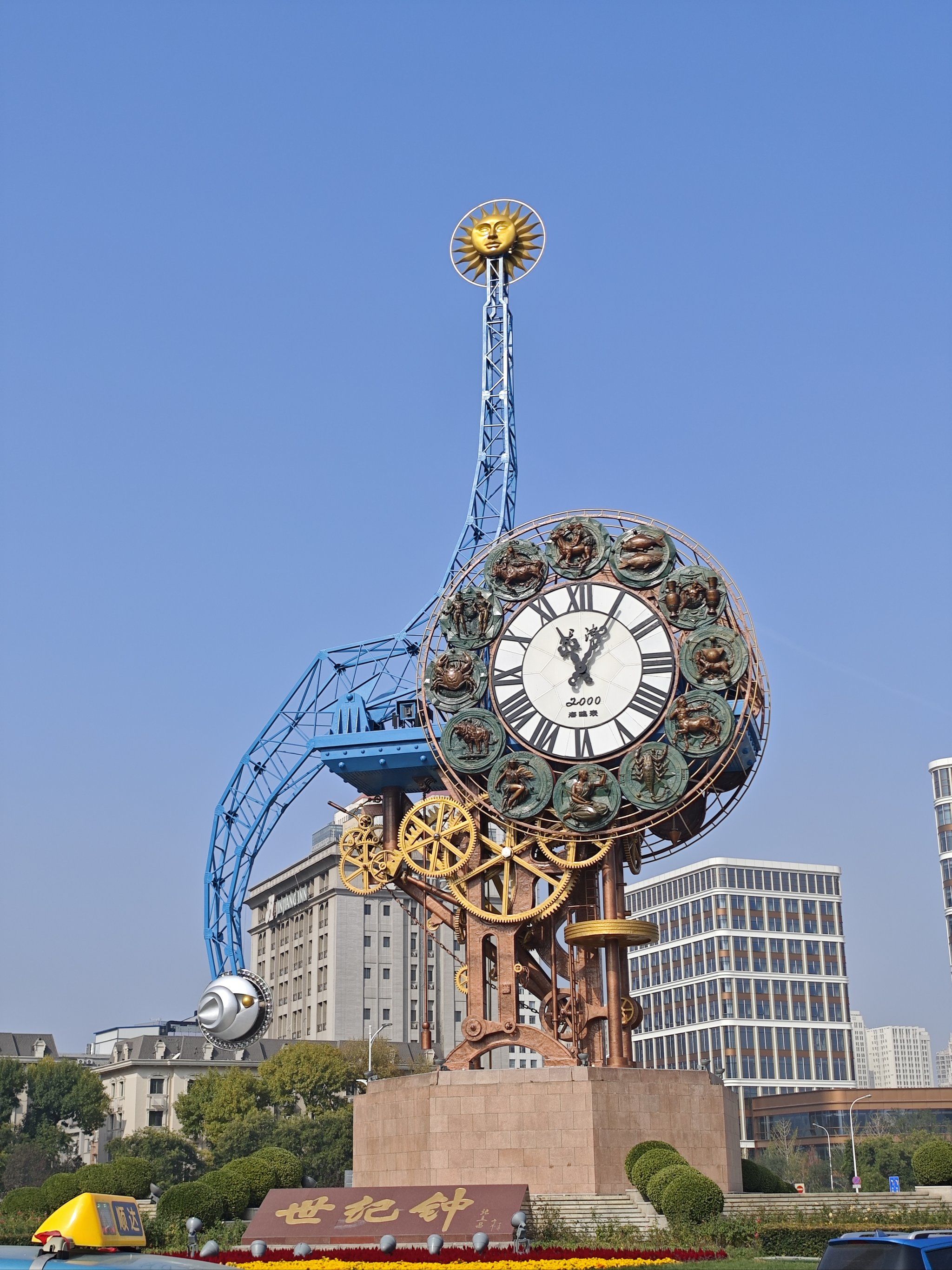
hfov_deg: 31.5
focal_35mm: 46
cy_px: 635
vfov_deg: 41.2
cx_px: 476
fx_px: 1687
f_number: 2
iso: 50
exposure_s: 1/2500
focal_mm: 6.68
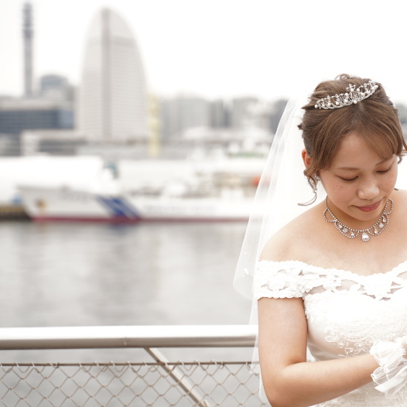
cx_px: 277
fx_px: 1290
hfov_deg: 17.9
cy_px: 205
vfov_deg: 17.9
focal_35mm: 97
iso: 160
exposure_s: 1/400
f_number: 4
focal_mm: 75
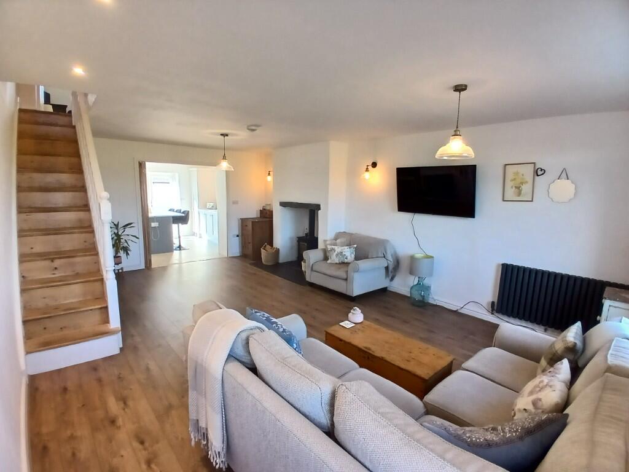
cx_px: 314
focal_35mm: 17
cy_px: 236
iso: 100
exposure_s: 1/33.3
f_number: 2.2
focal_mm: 1.4
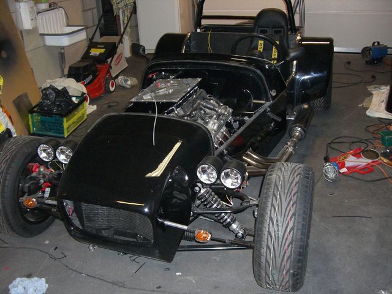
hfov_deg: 49.0
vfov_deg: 37.7
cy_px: 147
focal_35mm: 38
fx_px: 430
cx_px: 196
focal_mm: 6.2
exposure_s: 1/60
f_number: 2.7
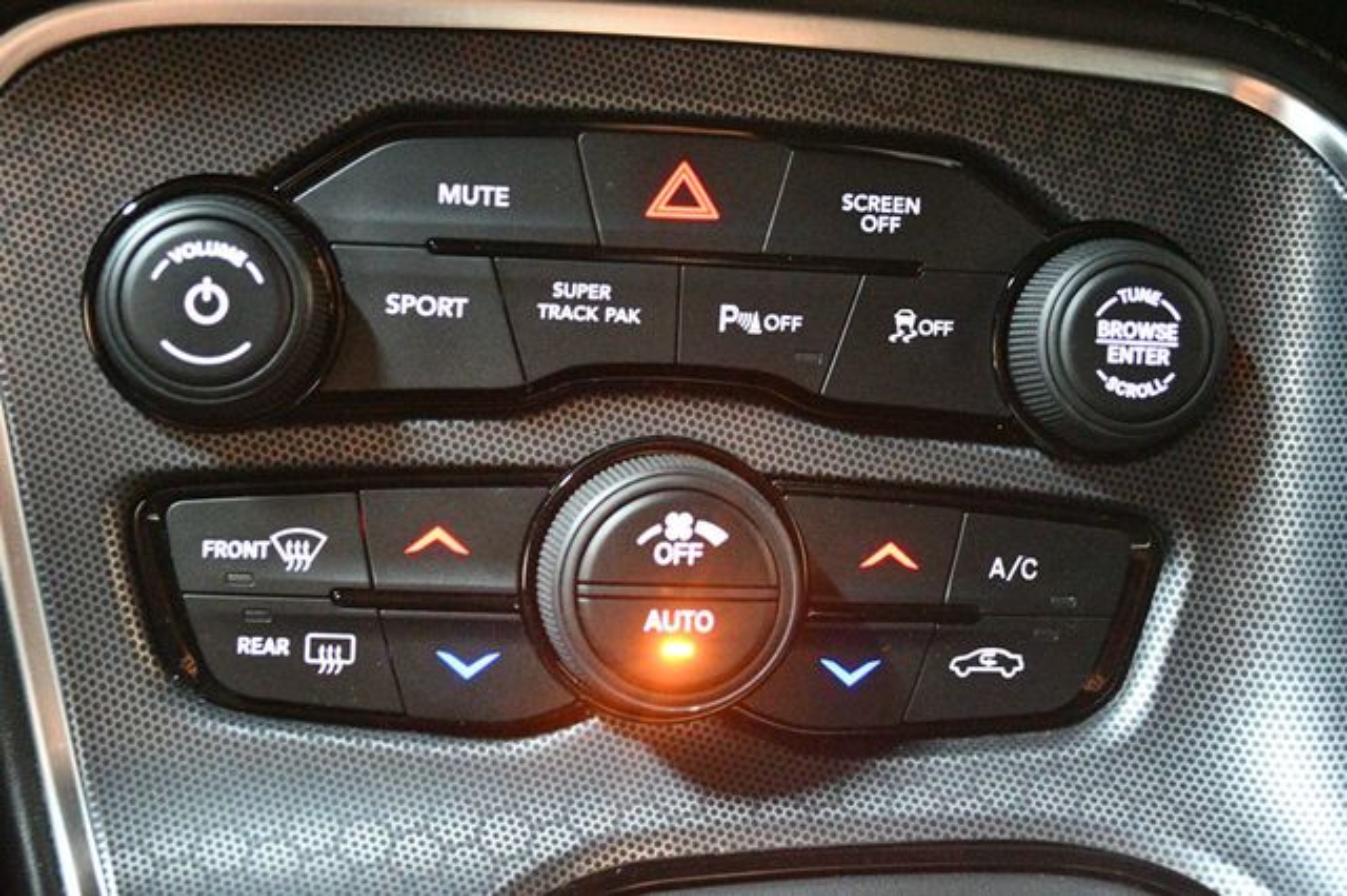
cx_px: 674
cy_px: 448
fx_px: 1907
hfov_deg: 38.9
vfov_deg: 26.5
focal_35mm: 51
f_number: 5
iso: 12800
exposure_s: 1/15
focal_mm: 34
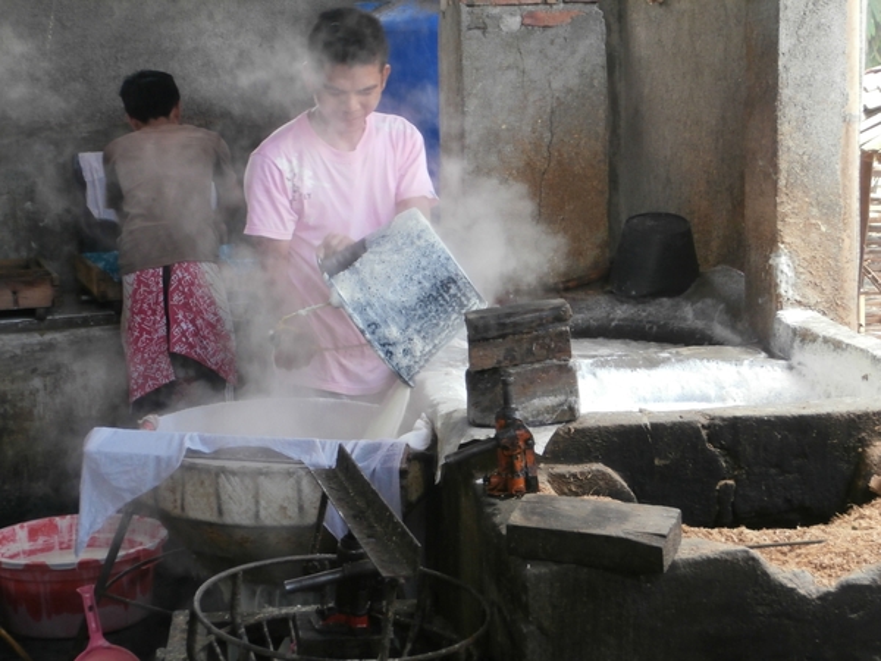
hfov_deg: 28.6
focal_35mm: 68
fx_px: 1731
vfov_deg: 21.6
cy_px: 330
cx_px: 440
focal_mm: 12.1
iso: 200
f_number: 4.7
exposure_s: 1/40
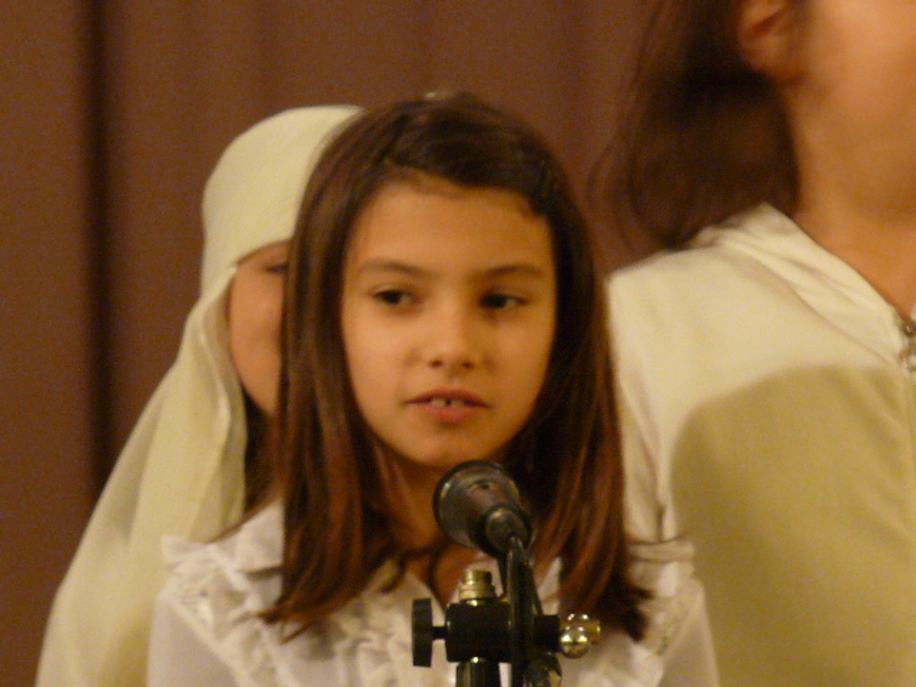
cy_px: 344
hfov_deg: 4.6
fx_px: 11458
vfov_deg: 3.4
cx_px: 458
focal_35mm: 433
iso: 400
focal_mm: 43.3
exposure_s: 1/10
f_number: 3.7
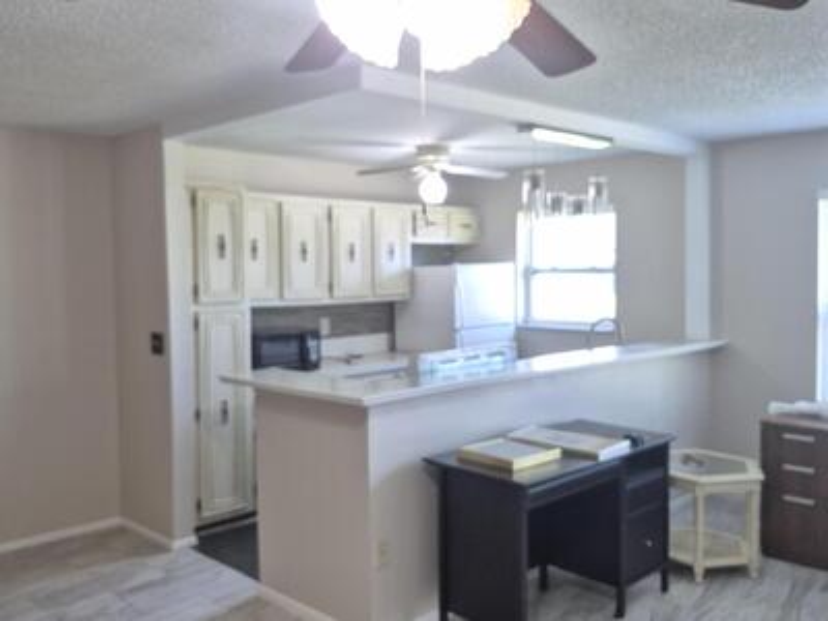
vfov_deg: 58.9
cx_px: 414
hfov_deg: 73.9
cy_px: 310
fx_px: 550
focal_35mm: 23
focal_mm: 5.4
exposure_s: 1/120
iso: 320
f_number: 1.8
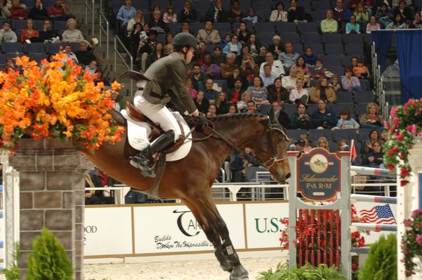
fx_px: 1791
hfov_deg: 13.4
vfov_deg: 8.9
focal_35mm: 153
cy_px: 140
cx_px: 211
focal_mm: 102
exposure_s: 1/250
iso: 320
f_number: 5
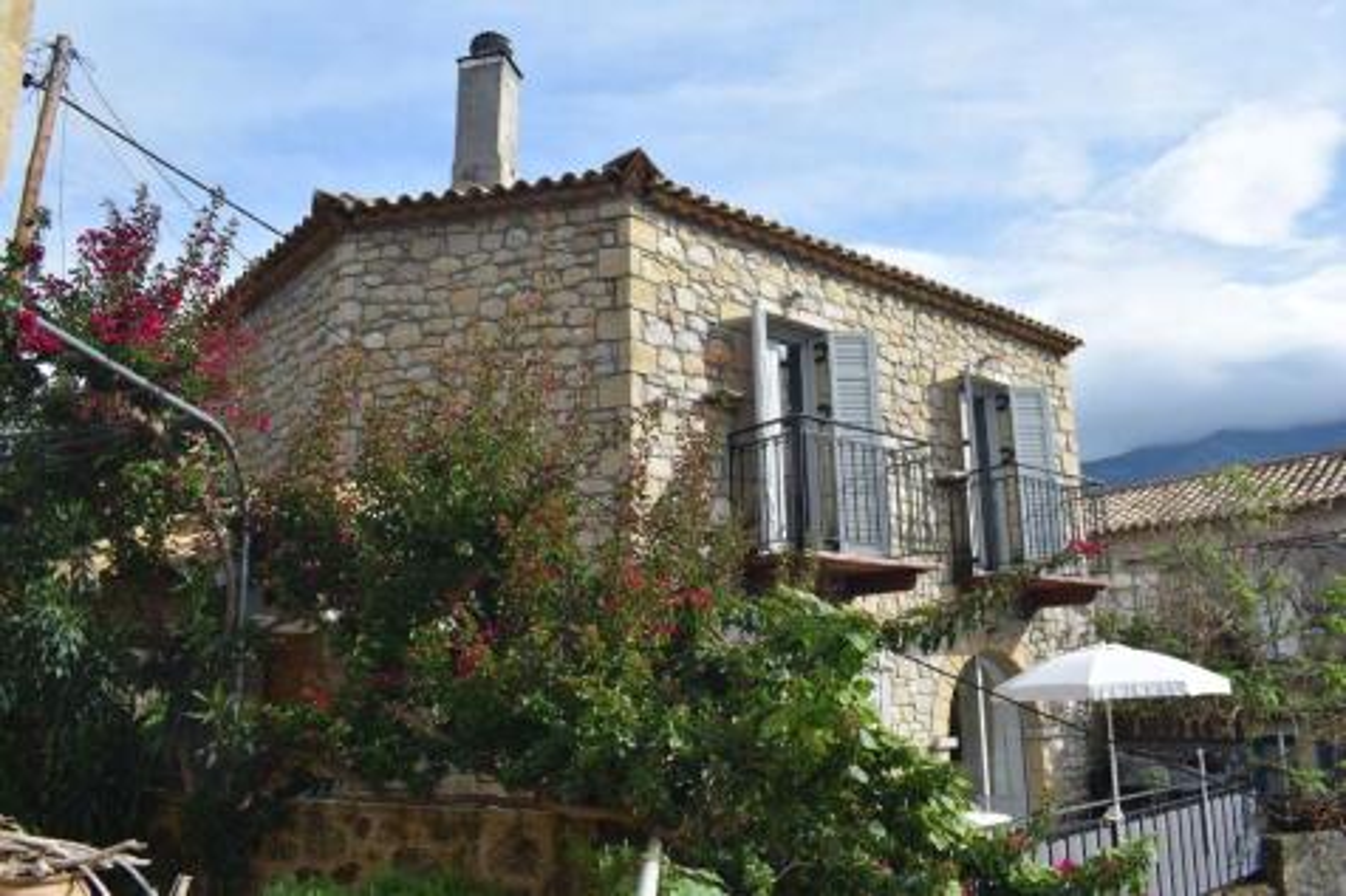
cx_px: 673
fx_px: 1009
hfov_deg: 67.4
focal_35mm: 27
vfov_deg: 47.9
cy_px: 448
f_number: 10
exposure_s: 1/400
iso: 200
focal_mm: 18
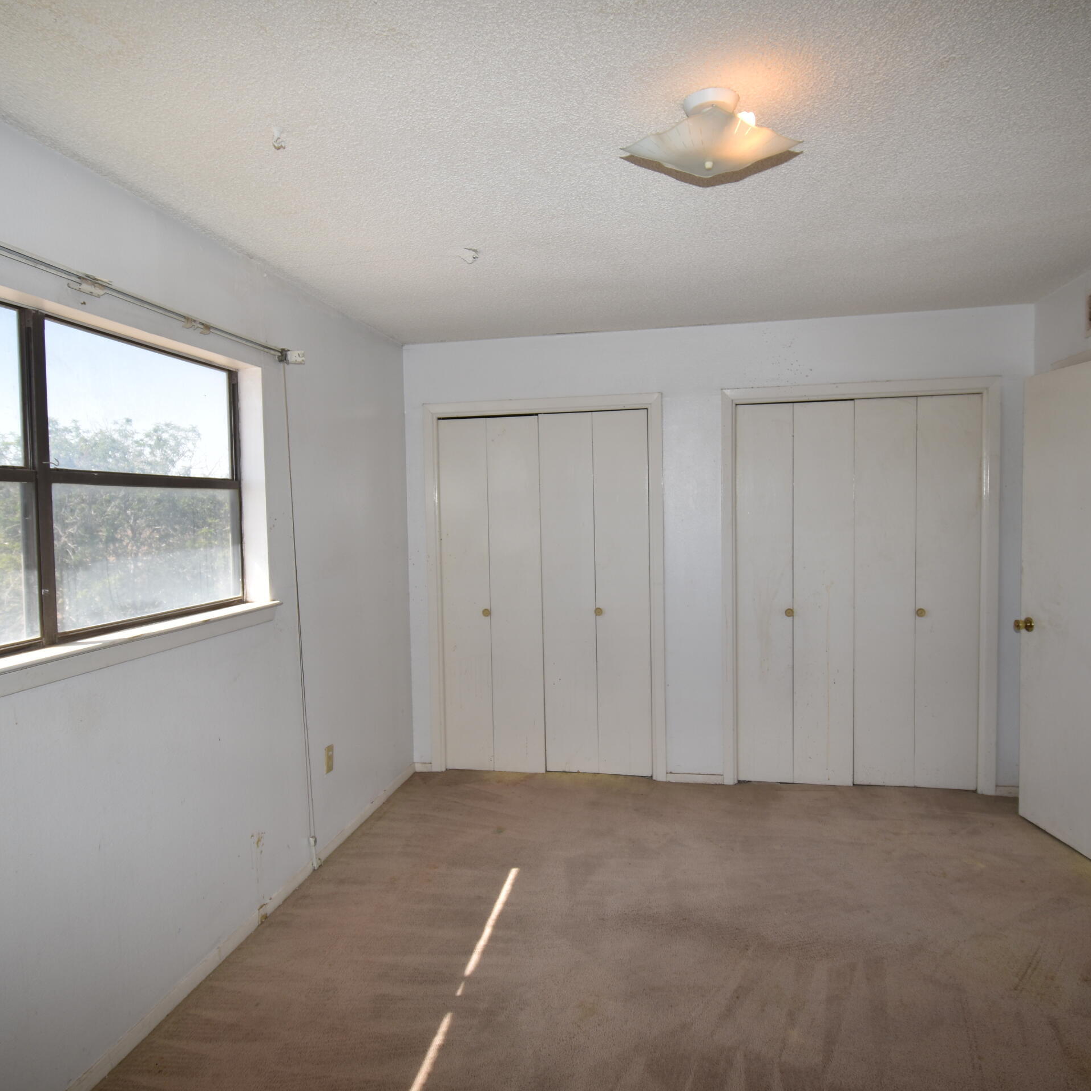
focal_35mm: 20
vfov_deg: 74.8
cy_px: 538
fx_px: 713
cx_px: 554
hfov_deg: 74.8
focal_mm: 10
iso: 110
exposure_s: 1/200
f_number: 5
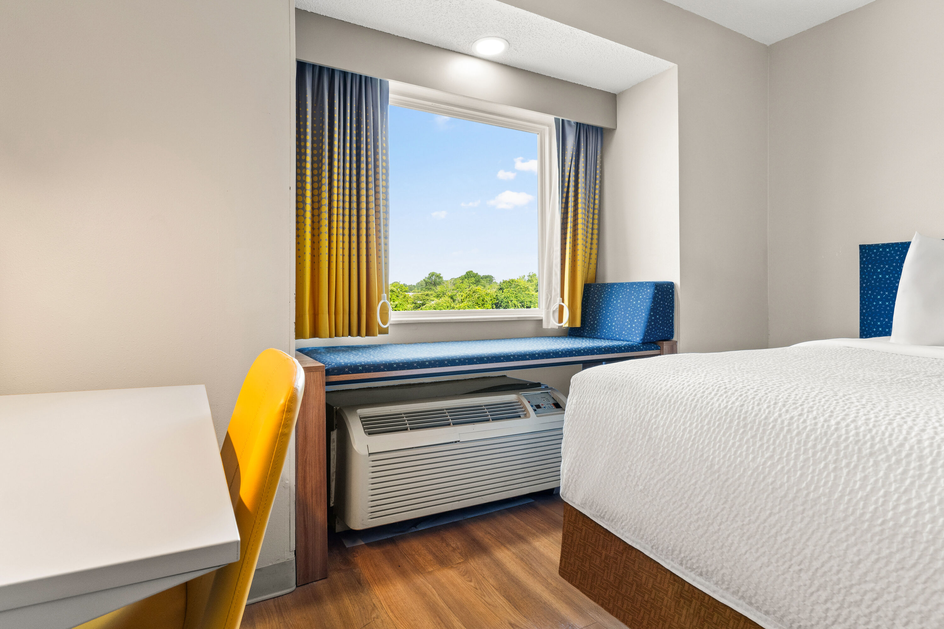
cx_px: 472
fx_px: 460
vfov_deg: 68.7
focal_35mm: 18
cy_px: 314
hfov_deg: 91.5
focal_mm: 11.7
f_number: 8
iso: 250
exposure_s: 1/5
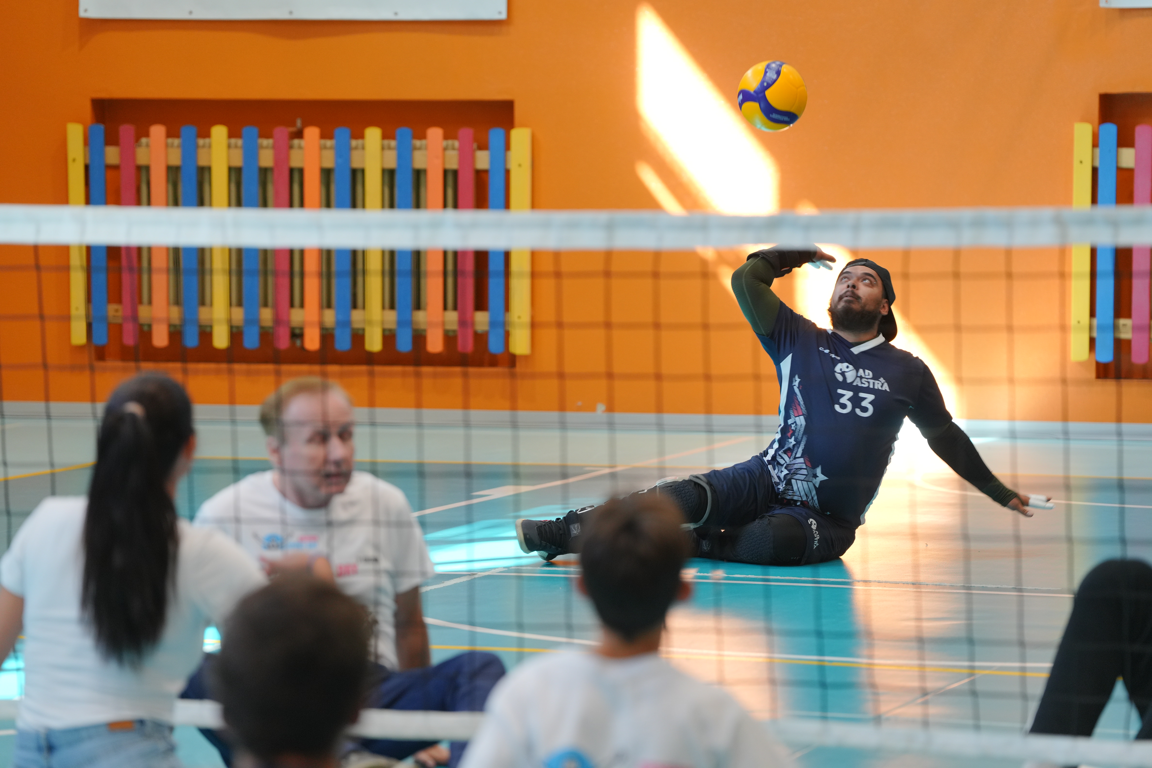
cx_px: 576
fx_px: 4608
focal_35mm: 144
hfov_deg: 14.3
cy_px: 384
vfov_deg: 9.5
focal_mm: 144
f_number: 3.2
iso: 800
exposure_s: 1/320
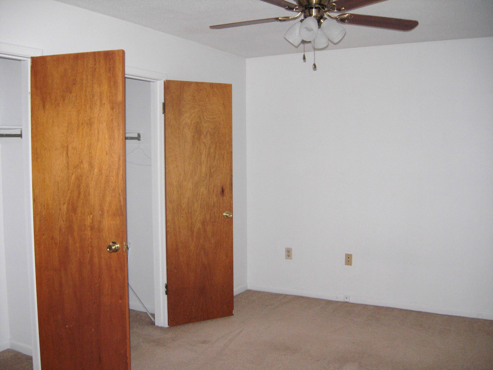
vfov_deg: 39.7
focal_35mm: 36
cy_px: 185
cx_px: 246
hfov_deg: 51.4
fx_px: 513
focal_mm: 7.5
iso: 133
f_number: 2.7
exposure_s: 1/121
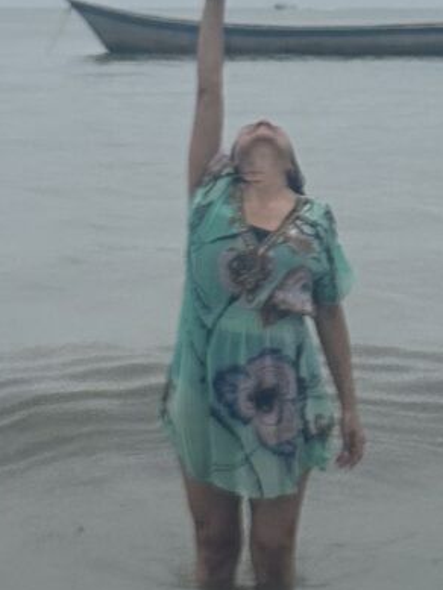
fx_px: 2695
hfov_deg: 9.3
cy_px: -203
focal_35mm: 158
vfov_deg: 12.1
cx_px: -14
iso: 80
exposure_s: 1/4016
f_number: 1.78
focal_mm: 6.86
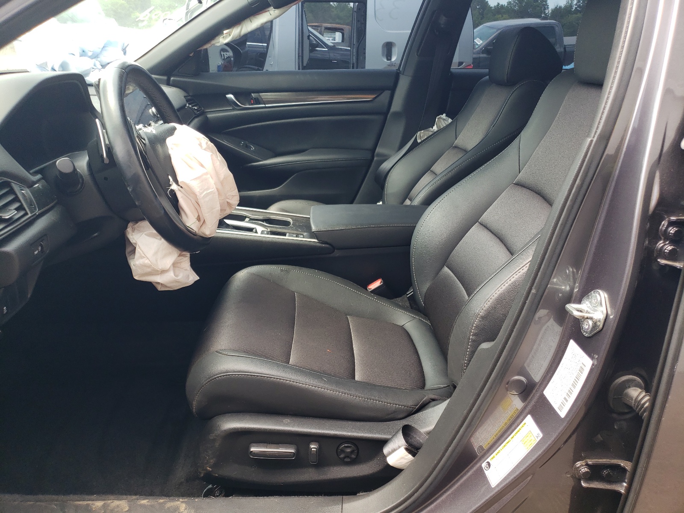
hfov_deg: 67.3
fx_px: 514
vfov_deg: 53.1
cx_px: 342
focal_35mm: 26
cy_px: 256
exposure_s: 1/156
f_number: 1.5
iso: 50
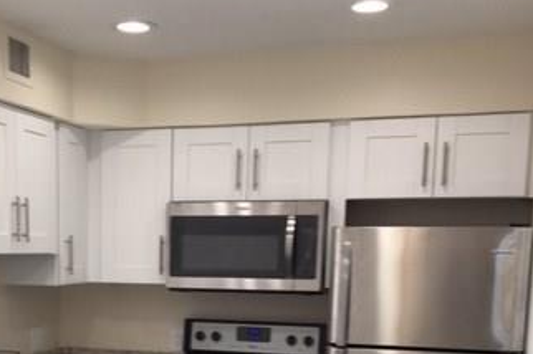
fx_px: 887
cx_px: 139
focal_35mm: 60
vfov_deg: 21.5
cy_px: 380
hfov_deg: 32.8
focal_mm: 4.15
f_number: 2.2
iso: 32
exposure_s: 1/60
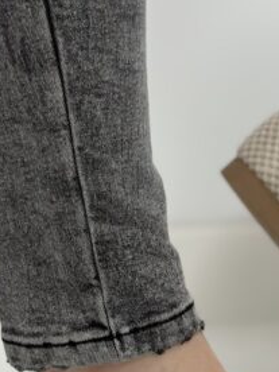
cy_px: 276
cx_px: 287
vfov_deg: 14.1
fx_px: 1494
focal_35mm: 139
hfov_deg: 10.6
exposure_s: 1/100
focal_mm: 6.86
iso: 125
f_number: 1.78
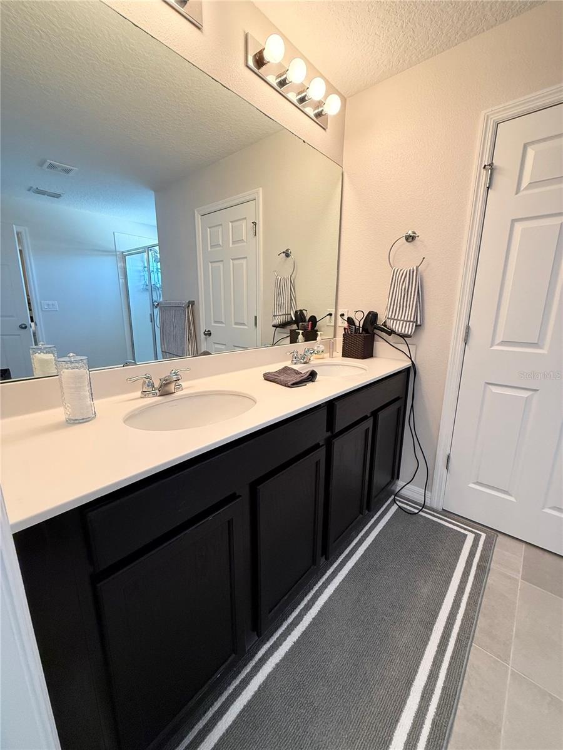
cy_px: 375
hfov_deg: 85.7
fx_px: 304
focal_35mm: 14
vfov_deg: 102.1
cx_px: 282
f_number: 2.2
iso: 320
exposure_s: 1/120
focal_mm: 2.22
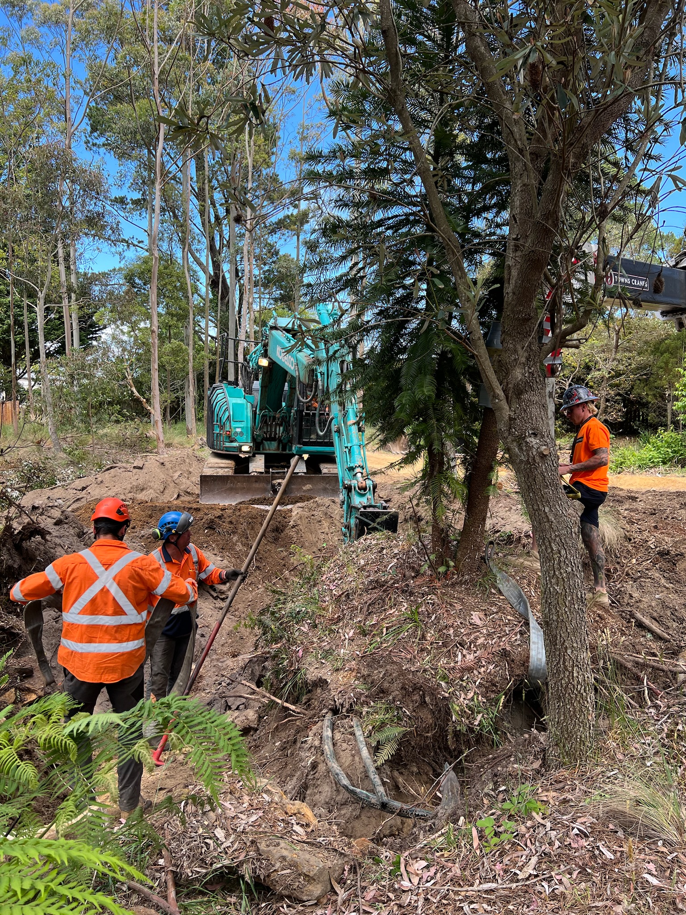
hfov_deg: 53.1
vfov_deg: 67.3
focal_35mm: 26
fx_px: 687
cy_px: 458
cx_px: 343
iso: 50
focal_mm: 5.7
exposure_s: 1/418
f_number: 1.5
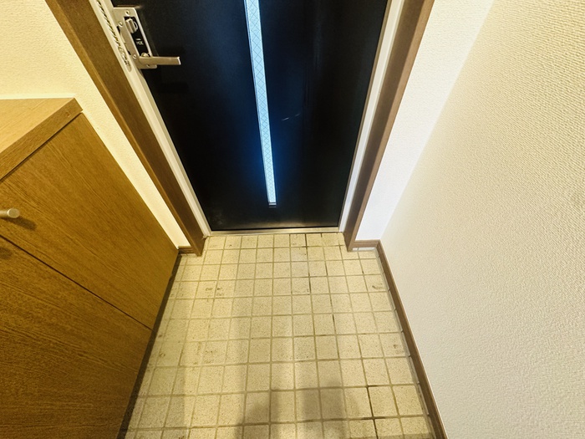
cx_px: 292
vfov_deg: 85.7
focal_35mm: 14
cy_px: 220
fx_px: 237
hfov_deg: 102.1
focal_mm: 2.22
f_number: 2.2
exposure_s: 1/60
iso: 400
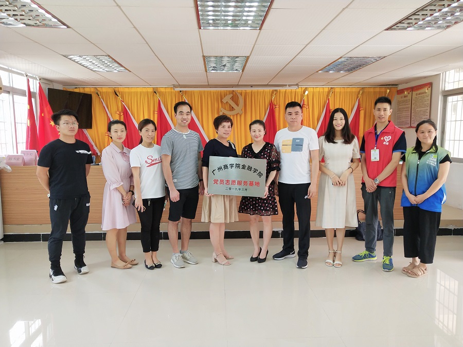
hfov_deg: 60.0
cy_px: 174
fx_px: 401
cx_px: 232
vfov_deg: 46.8
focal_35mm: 30
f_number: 1.8
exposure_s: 1/100
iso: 190
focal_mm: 3.95
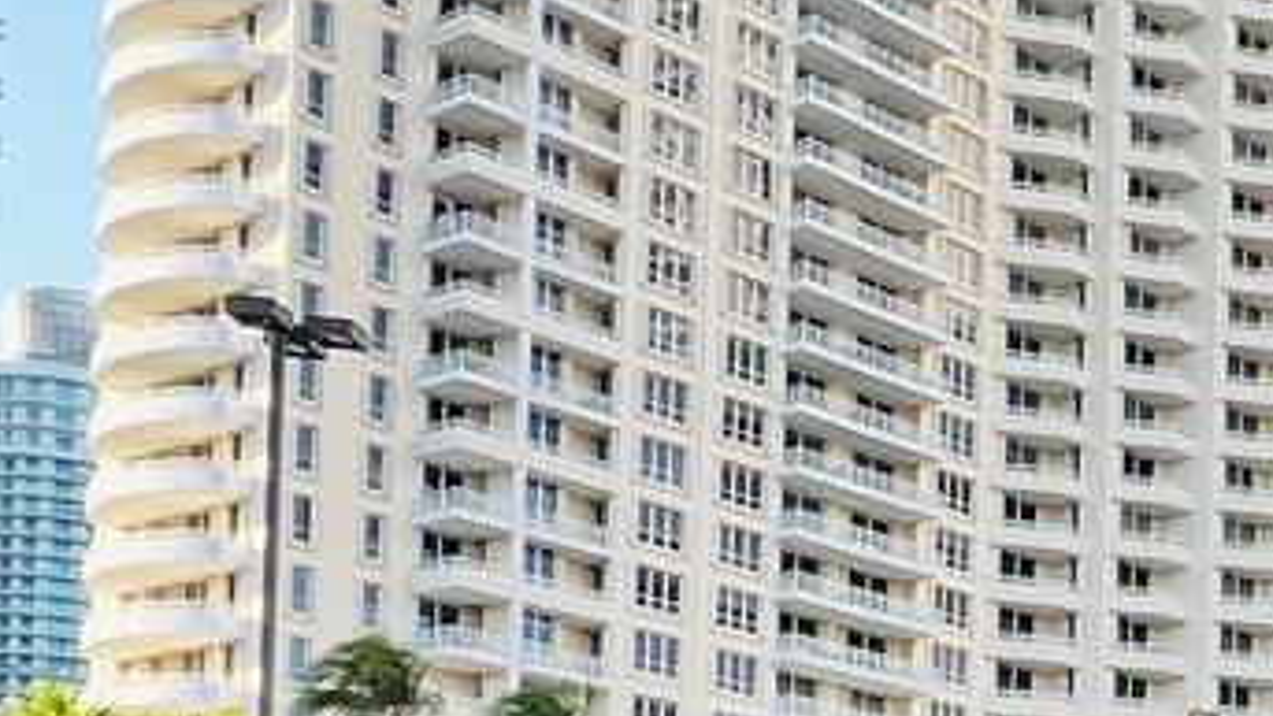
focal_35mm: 66
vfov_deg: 15.9
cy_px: 1232
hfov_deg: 23.7
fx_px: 2228
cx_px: 2015
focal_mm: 1.57
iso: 32
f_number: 1.8
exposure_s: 1/316
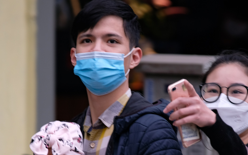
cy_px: 155
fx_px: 1433
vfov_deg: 6.2
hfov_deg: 9.9
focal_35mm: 212
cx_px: 124
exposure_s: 1/125
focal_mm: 71.5
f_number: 2.8
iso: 200
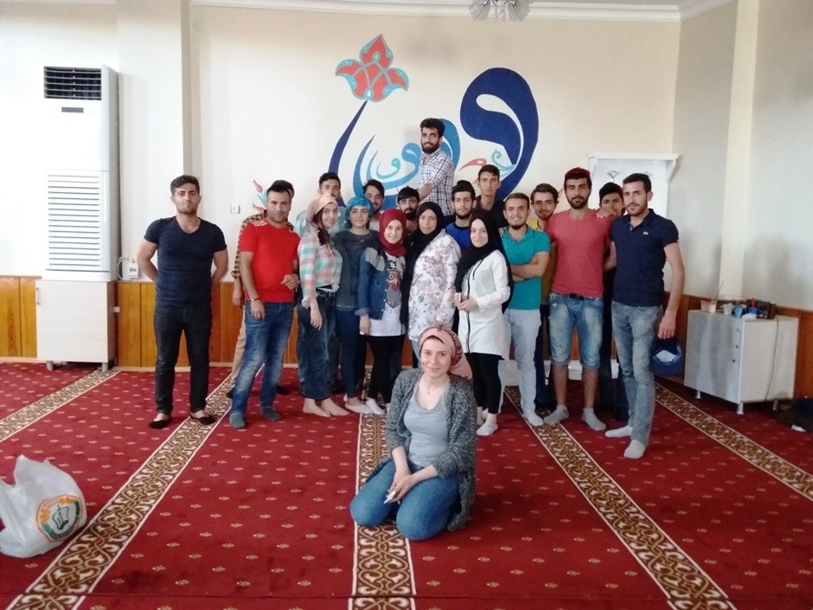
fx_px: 658
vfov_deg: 49.7
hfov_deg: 63.4
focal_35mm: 28
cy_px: 305
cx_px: 406
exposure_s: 1/17
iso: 640
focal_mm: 3.7
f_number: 1.9
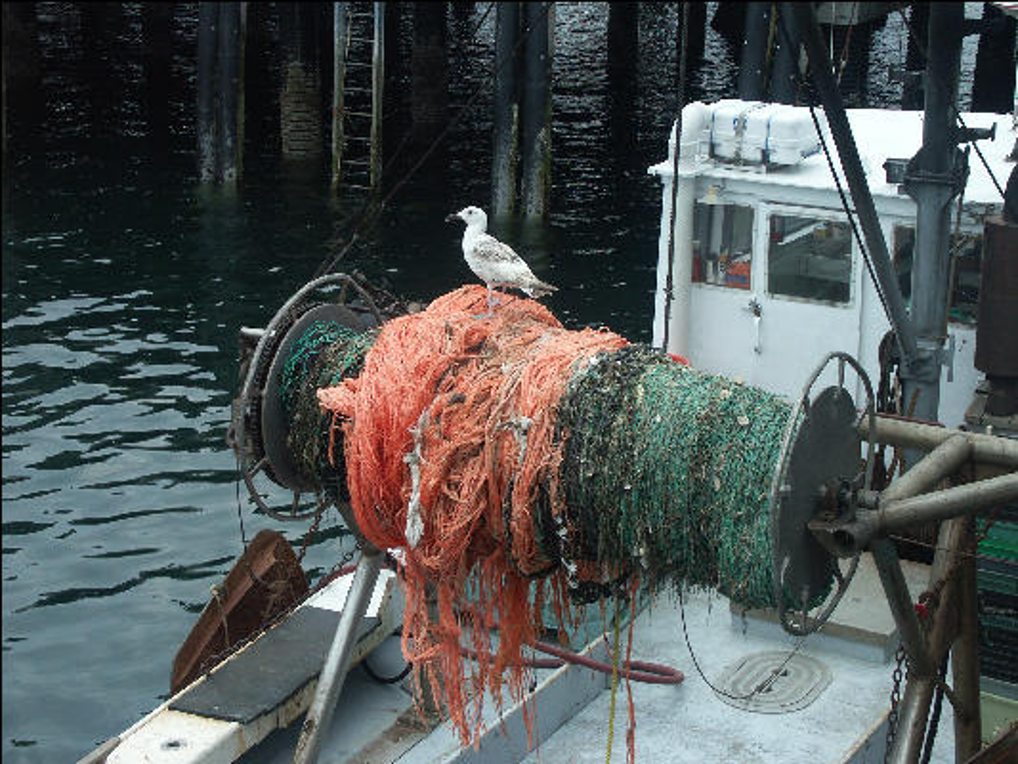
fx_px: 2088
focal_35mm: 71
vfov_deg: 20.7
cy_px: 382
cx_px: 509
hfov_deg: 27.4
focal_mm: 17.65
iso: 100
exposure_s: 1/200
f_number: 3.5
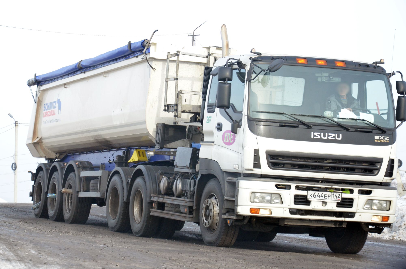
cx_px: 203
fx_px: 1266
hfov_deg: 18.2
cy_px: 134
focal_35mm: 112
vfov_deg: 12.1
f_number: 5.3
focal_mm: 75
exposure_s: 1/500
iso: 800
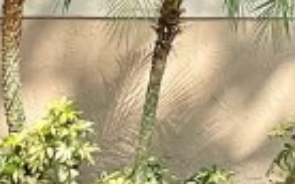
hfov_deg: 9.6
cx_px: 571
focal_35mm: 205
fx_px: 1647
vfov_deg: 5.5
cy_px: -578
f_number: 1.6
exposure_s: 1/813
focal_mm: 5.1
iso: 32
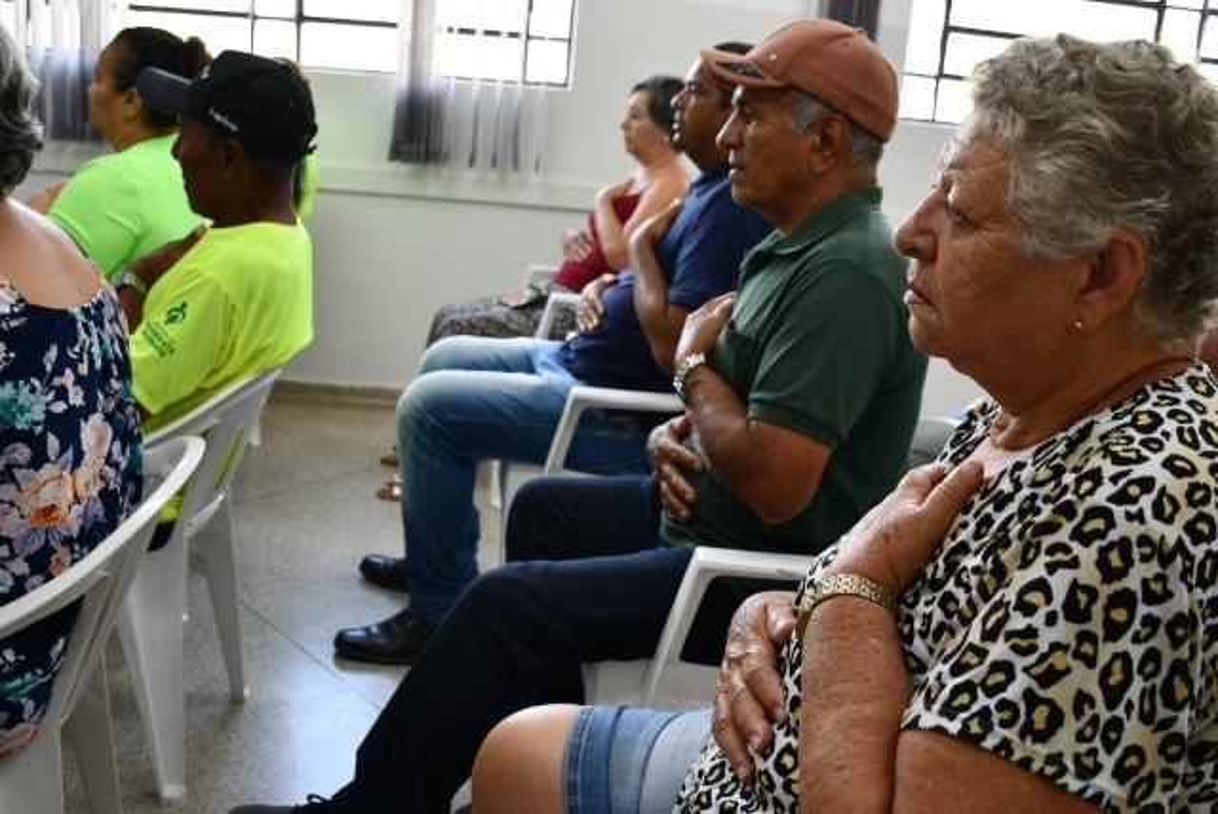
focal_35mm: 36
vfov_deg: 36.9
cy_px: 407
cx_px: 609
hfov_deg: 53.1
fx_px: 1219
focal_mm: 18
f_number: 4
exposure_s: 1/60
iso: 250
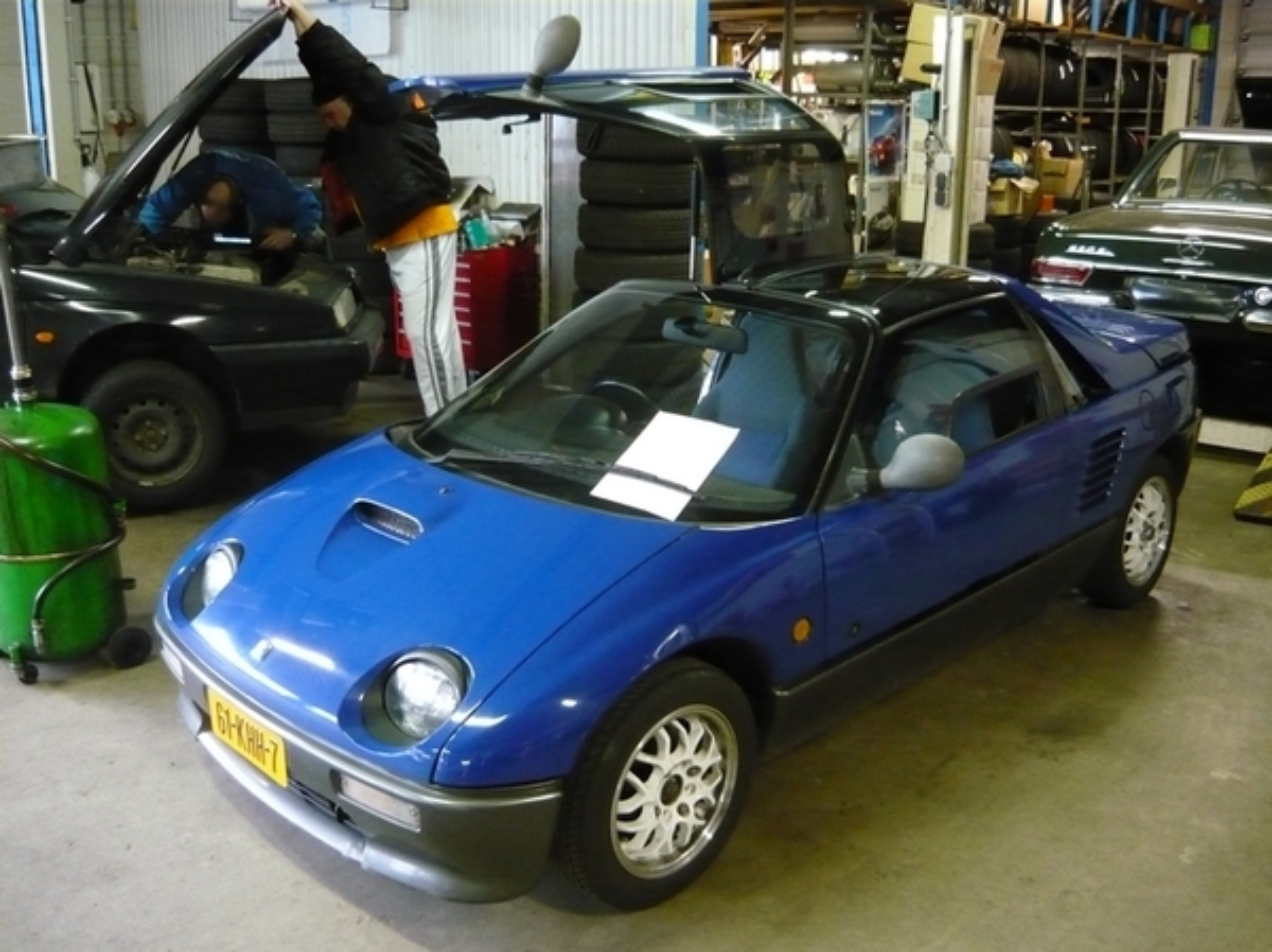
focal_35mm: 33
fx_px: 1212
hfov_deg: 55.4
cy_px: 476
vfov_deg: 42.9
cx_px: 636
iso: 800
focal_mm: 5.5
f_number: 2.8
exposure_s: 1/20
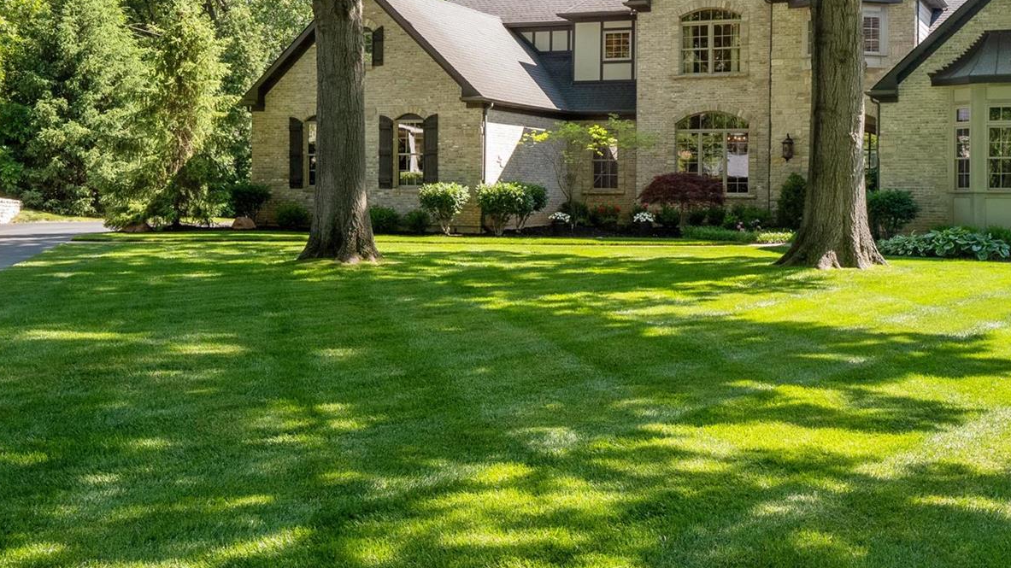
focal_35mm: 51
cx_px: 553
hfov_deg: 40.5
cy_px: 162
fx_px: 1367
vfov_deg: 23.3
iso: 400
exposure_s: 1/160
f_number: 8
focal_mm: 18
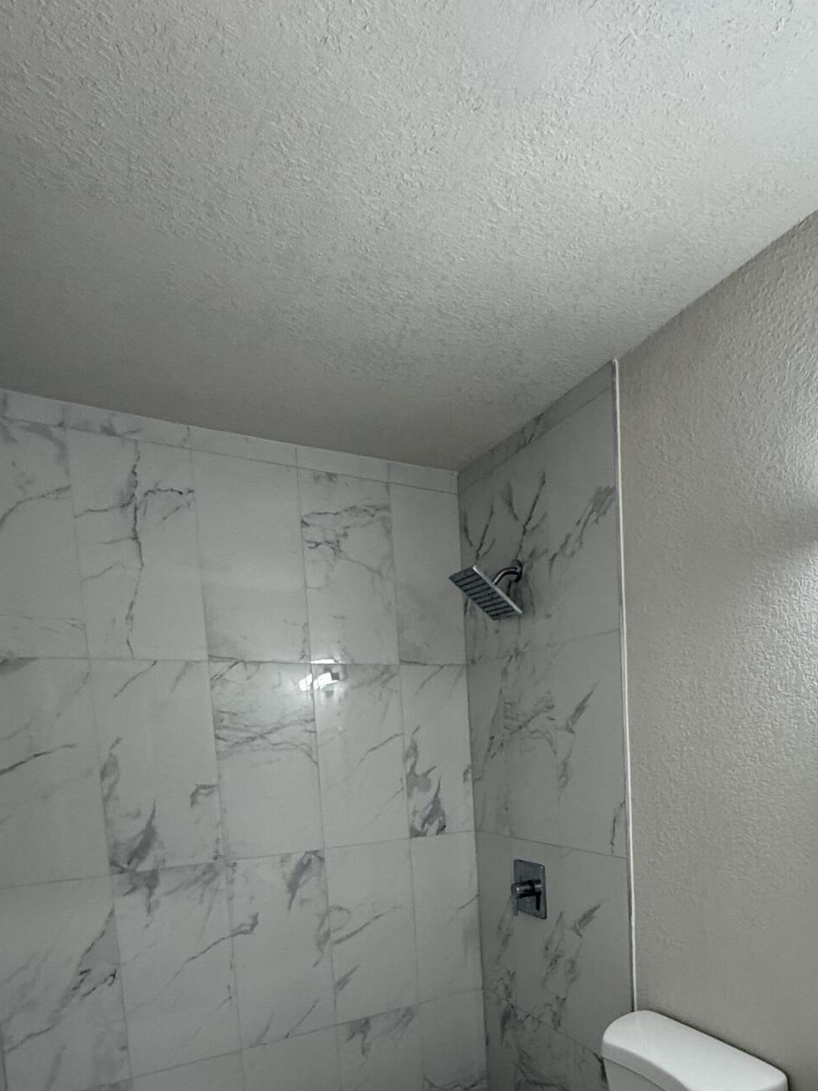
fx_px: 693
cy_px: 808
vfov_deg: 71.6
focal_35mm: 22
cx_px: 522
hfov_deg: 60.1
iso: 250
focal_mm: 2.22
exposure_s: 1/120
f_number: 2.2
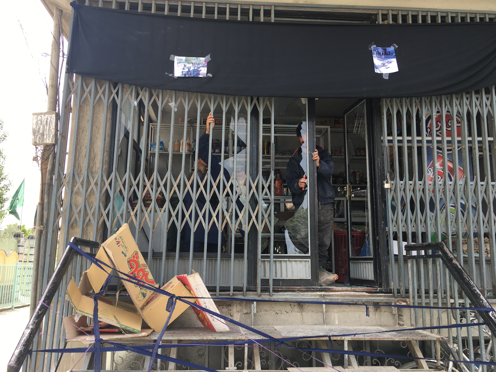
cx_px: 248
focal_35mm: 29
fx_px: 416
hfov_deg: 61.7
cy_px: 186
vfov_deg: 48.2
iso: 25
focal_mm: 4.15
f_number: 2.2
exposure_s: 1/269
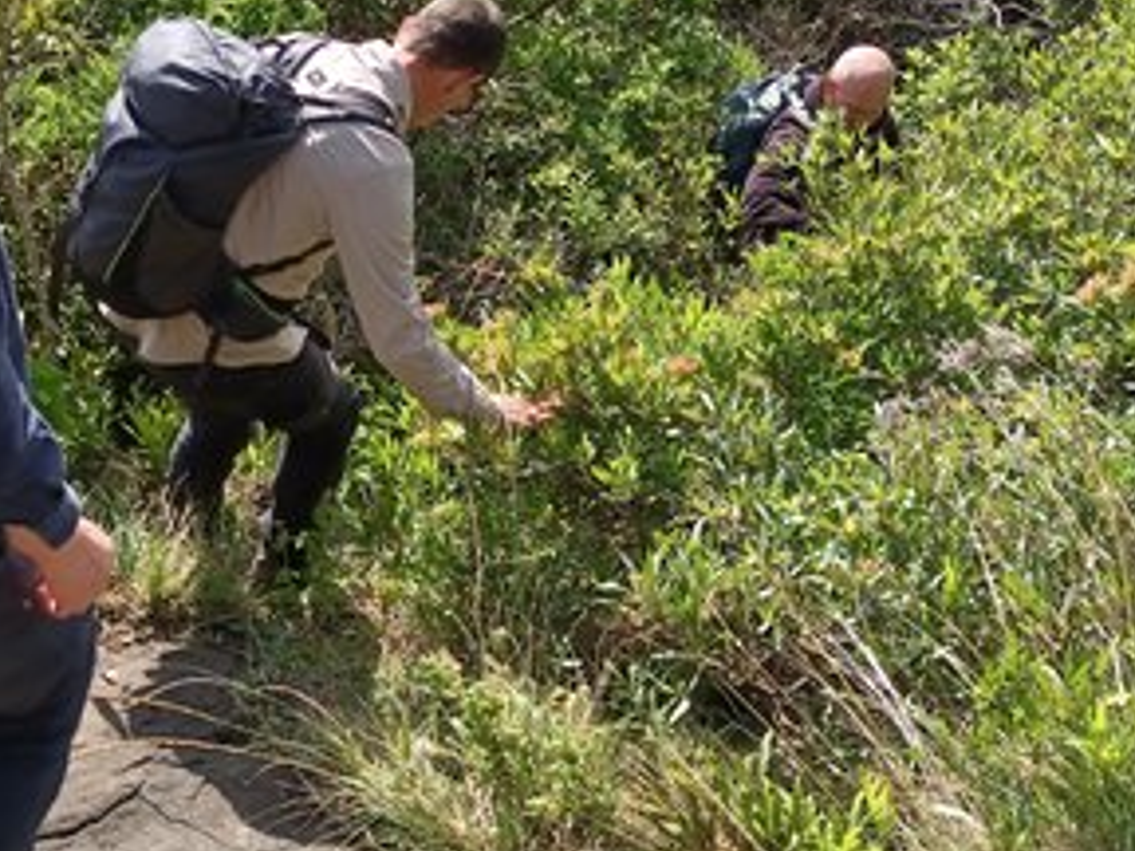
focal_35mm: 52
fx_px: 1705
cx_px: 386
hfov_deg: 36.5
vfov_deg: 27.3
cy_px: 134
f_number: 1.79
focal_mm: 4.71
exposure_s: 1/328
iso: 100
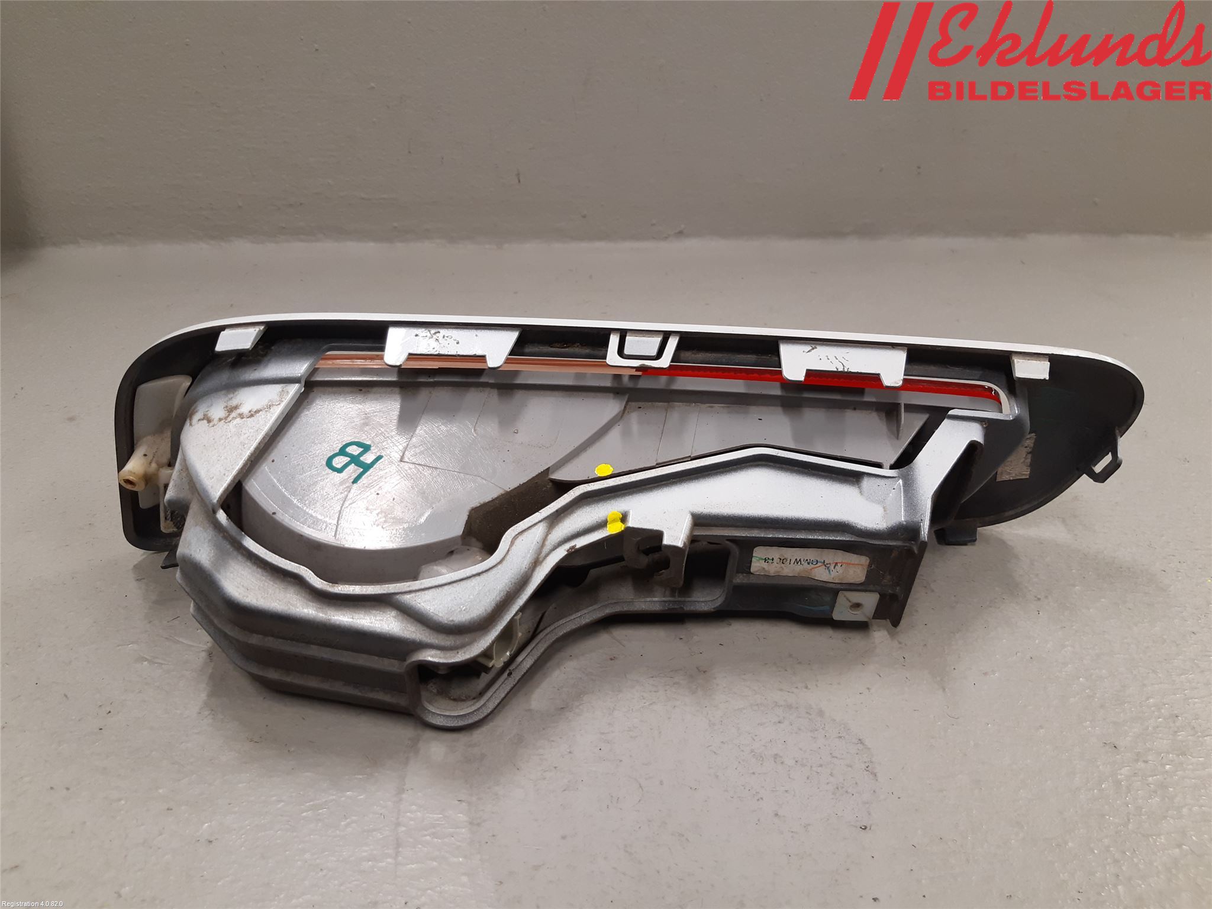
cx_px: 606
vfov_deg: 53.1
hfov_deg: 67.3
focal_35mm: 26
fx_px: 910
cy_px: 454
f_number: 1.7
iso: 100
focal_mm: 3.93
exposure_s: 1/50
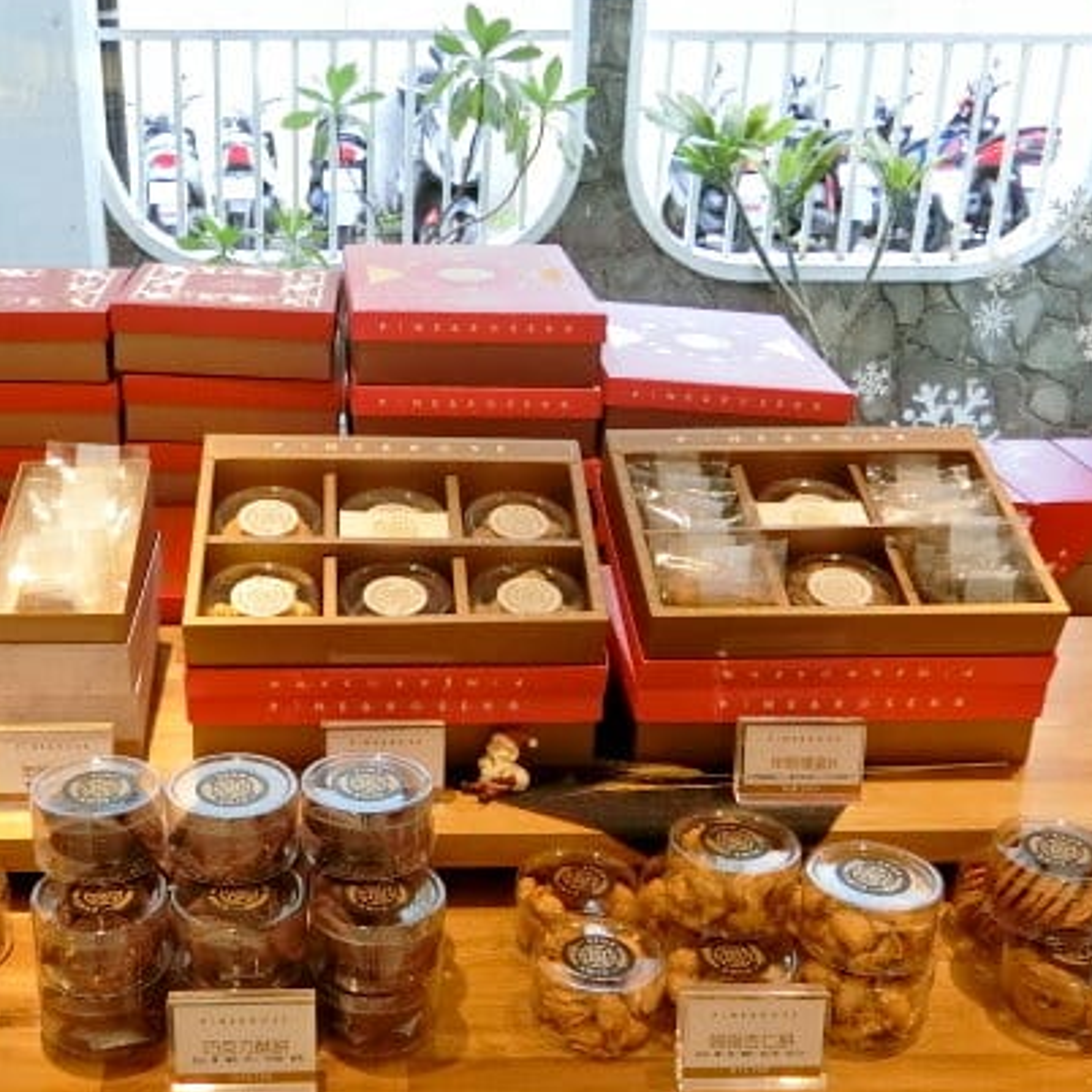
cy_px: 693
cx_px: 345
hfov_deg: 37.8
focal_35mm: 44
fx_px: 1570
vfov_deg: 38.1
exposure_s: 1/125
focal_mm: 5.4
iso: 320
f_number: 2.8
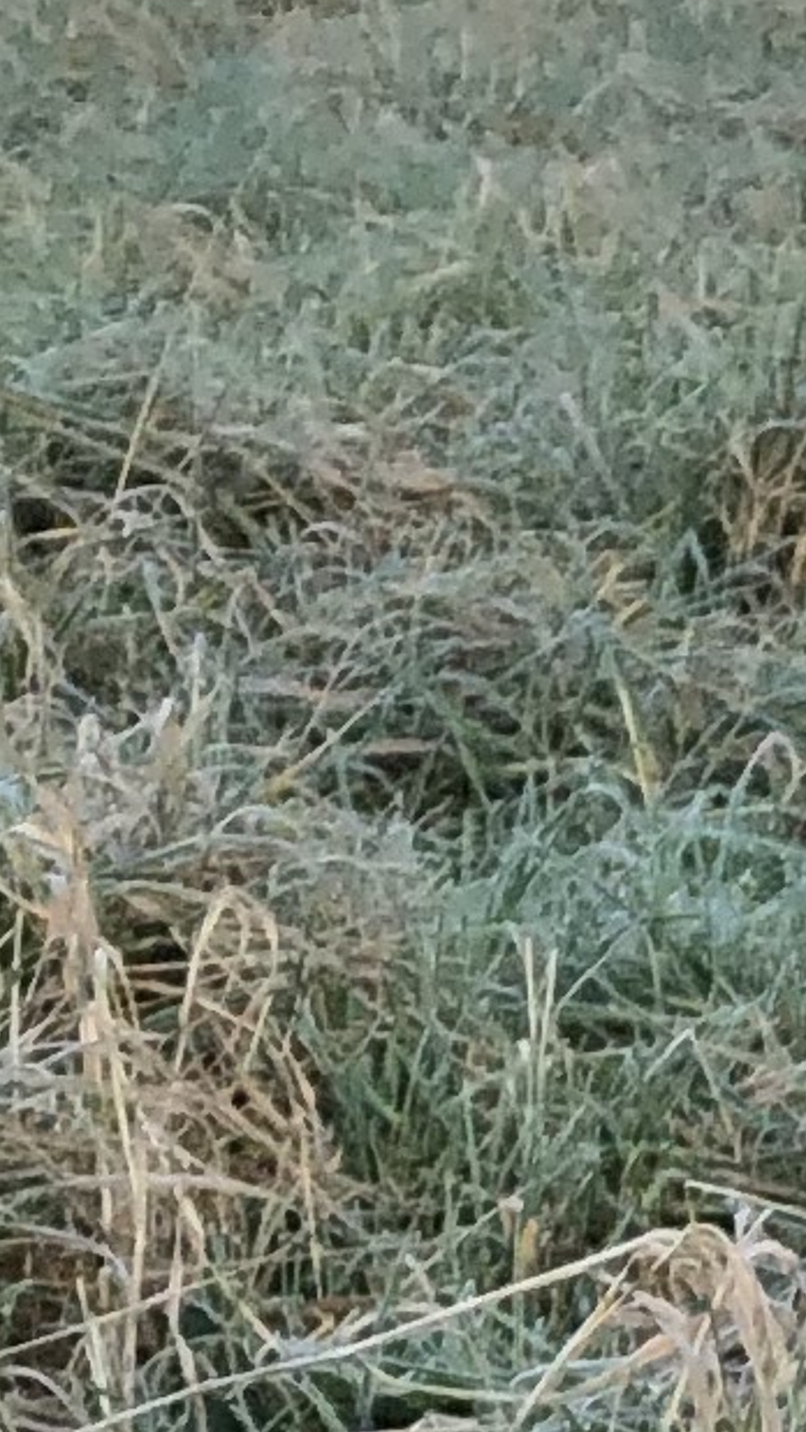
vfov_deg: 10.7
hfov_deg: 5.7
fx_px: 7555
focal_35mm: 199
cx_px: 2346
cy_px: 1657
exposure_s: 1/600
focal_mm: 3.99
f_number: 1.8
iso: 20
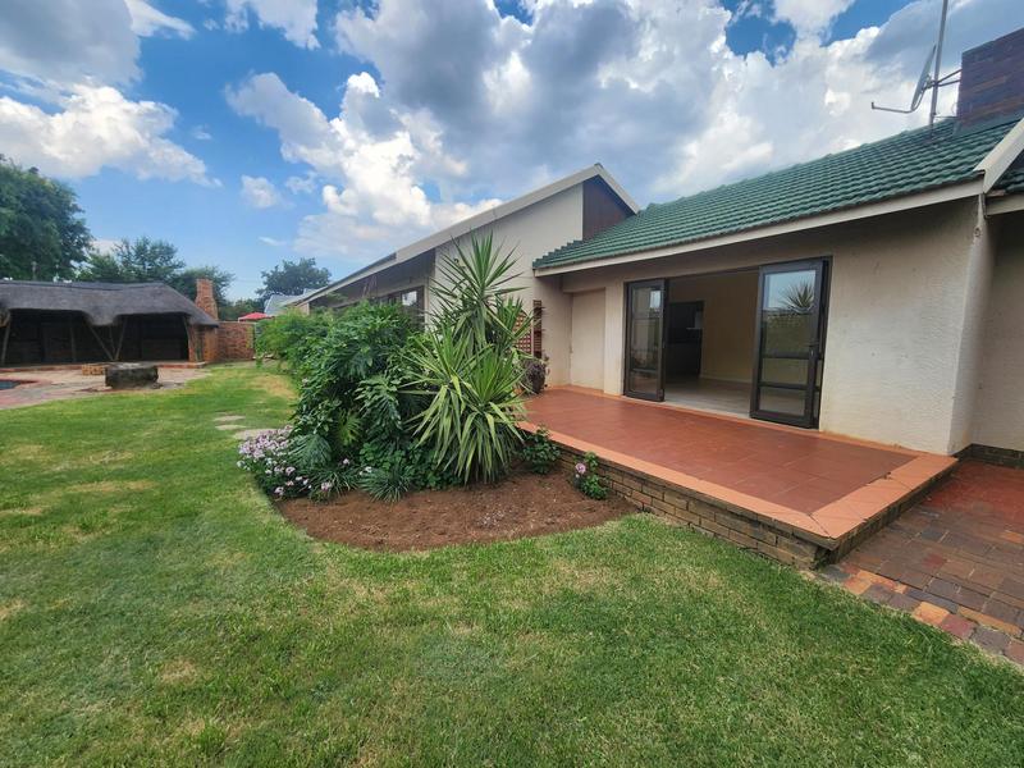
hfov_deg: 106.2
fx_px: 385
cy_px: 384
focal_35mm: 13
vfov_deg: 89.9
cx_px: 512
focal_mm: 2.2
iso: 50
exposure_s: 1/1005
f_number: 2.2
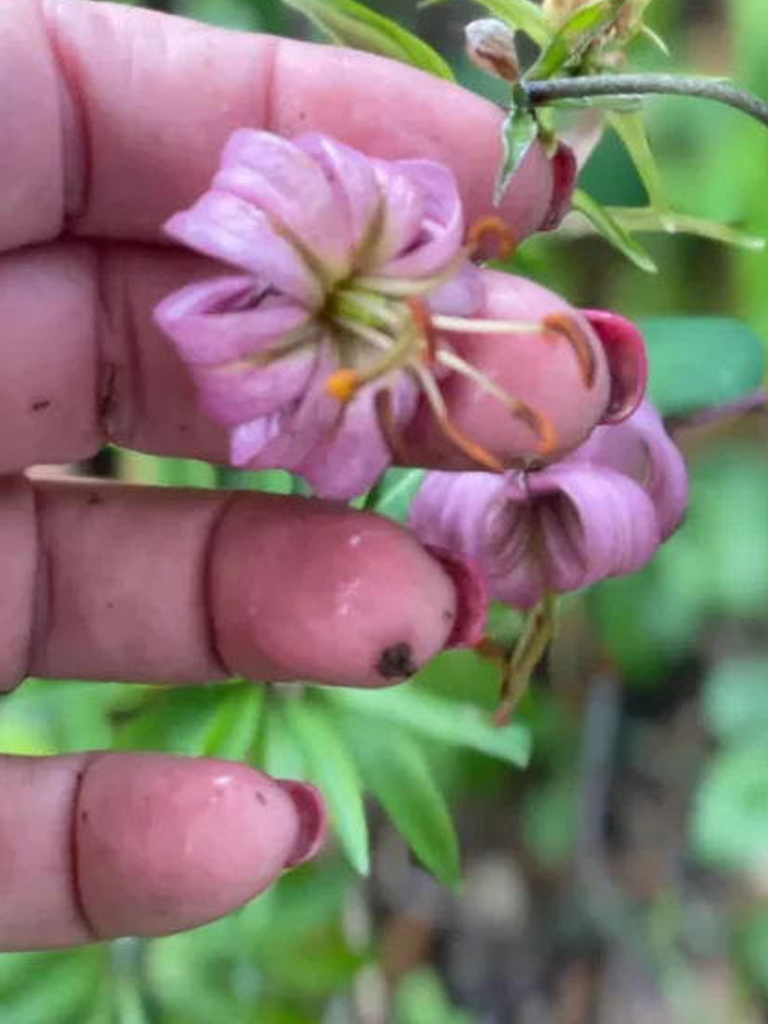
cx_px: 497
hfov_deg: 19.6
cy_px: 419
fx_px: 2219
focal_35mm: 75
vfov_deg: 26.0
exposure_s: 1/122
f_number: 2
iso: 80
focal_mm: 6
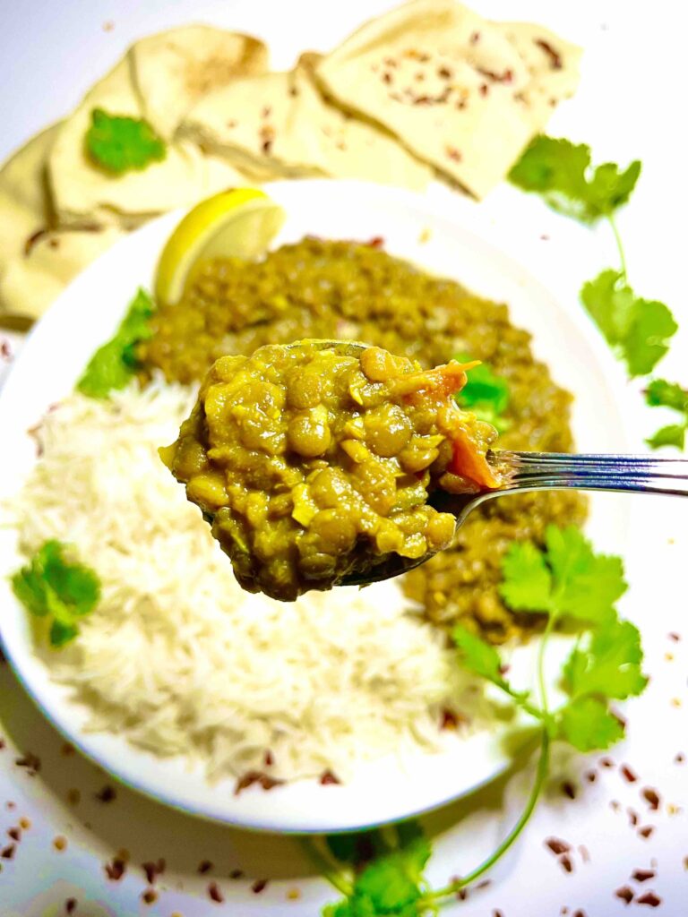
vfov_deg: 67.3
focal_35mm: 26
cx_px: 344
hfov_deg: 53.1
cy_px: 458
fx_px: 689
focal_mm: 5.1
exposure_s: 1/89
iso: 125
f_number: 1.6
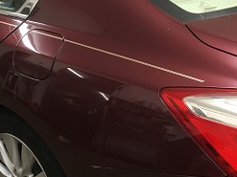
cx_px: 66
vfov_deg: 26.7
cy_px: 49
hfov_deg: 35.0
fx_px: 370
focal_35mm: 54
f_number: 2.2
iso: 125
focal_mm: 4.15
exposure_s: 1/30
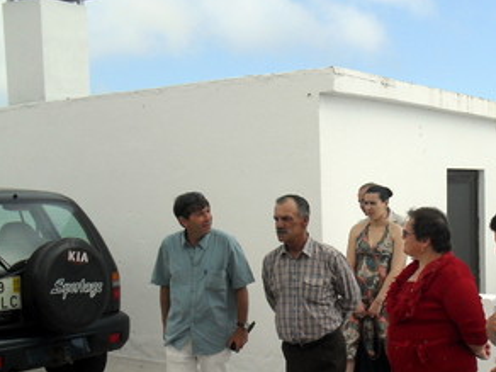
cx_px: 418
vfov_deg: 24.1
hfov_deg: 31.1
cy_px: 285
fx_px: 860
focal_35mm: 60
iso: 100
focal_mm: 6.3
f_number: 8.4
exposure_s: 1/180
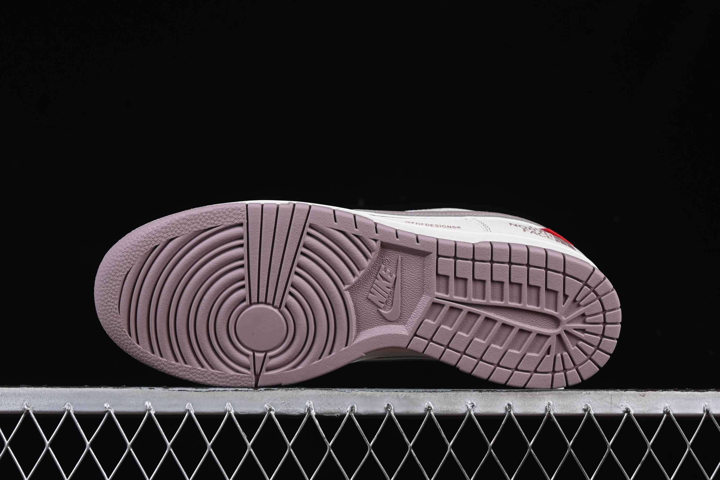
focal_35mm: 75
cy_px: 240
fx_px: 1500
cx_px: 360
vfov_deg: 18.2
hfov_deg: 27.0
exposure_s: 1/80
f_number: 8
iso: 160
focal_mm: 50
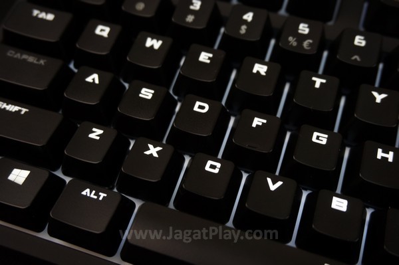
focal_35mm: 39
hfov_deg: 49.6
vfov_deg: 34.2
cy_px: 132
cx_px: 200
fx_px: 432
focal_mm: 26
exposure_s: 1/60
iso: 500
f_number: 4.5
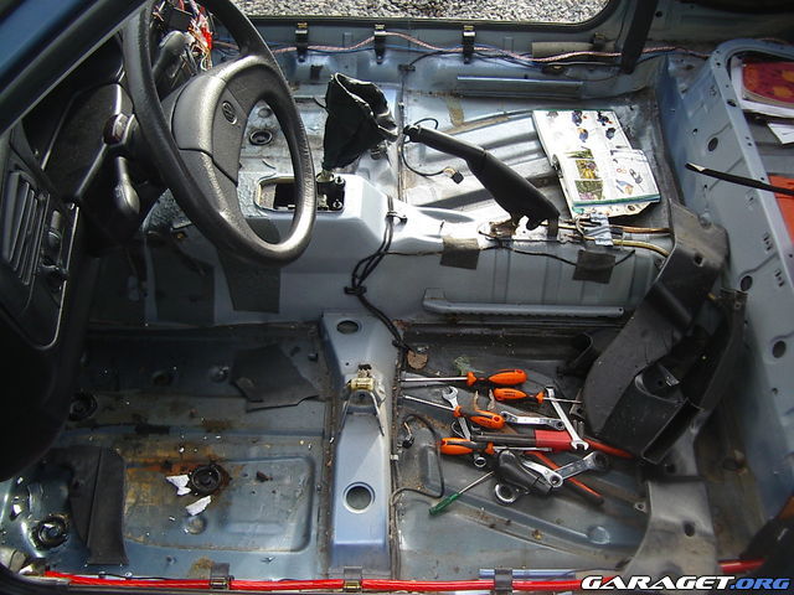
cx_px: 397
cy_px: 298
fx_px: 872
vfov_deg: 37.7
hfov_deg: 49.0
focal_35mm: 38
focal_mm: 5.8
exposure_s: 1/125
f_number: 2.6
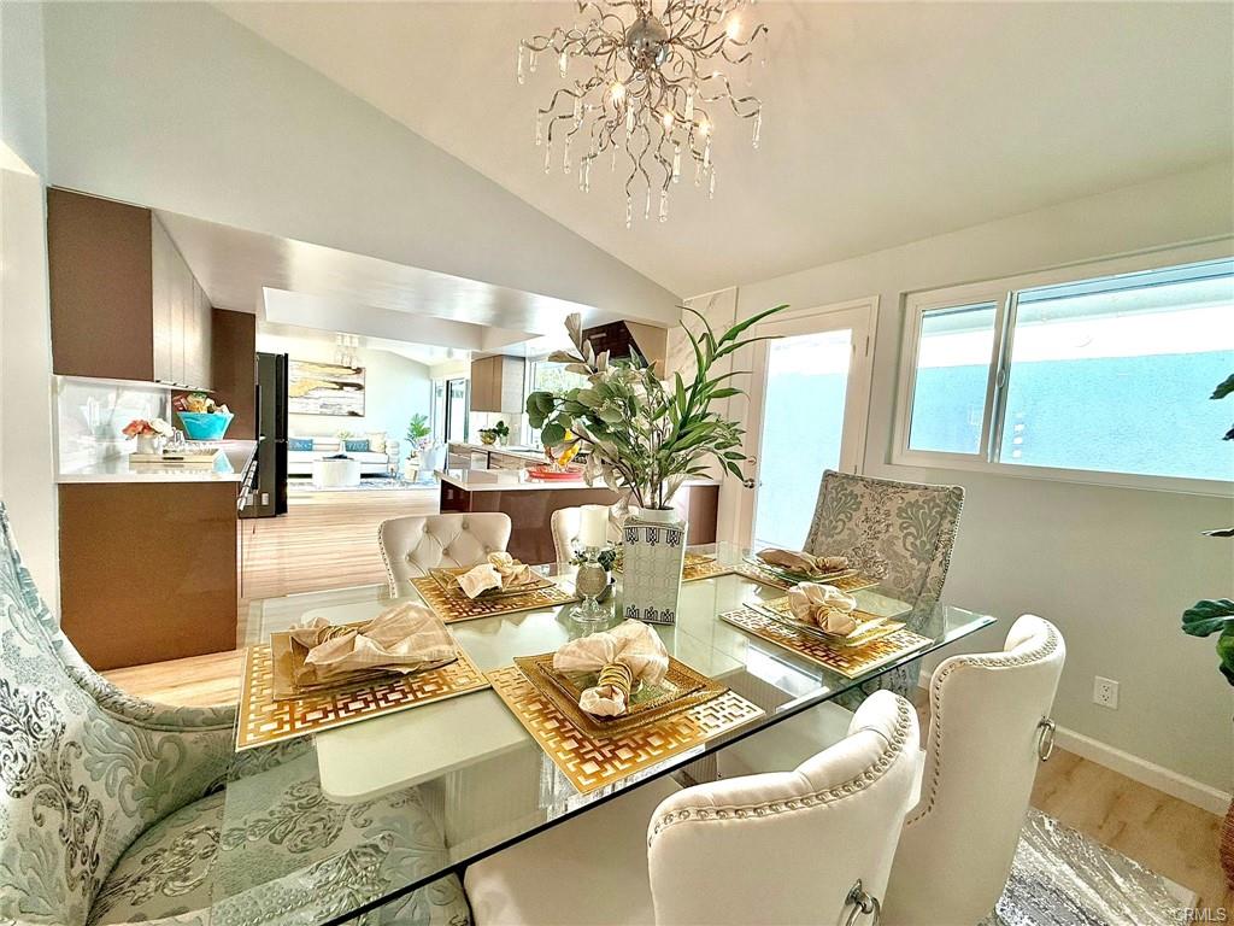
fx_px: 499
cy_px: 463
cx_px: 617
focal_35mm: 14
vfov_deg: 85.7
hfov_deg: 102.1
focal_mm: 2.22
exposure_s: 1/120
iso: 125
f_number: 2.2
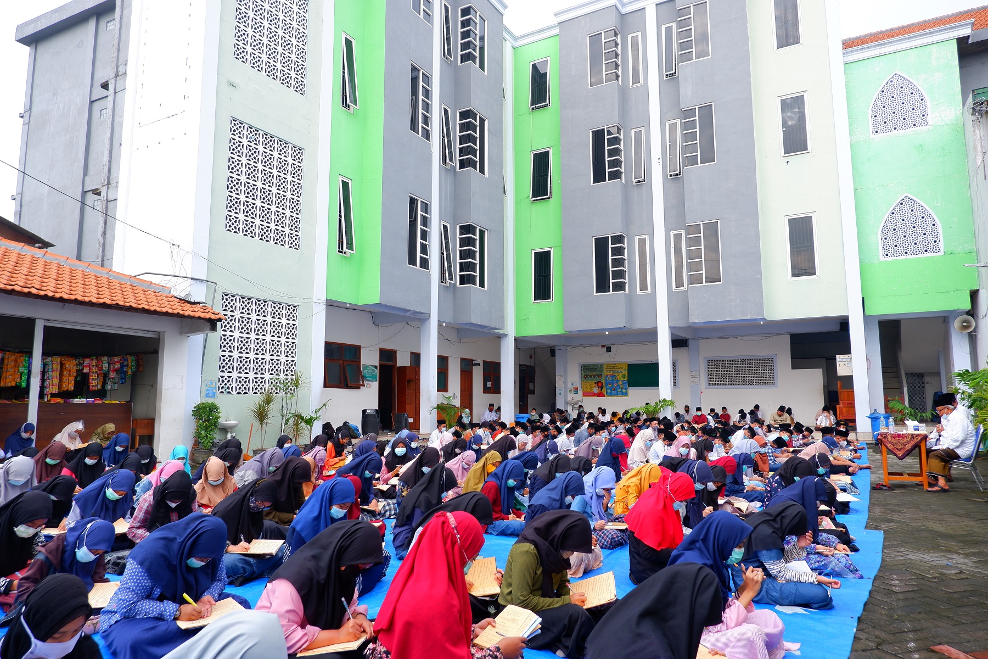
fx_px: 631
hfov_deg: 76.1
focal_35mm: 23
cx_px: 494
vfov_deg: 55.1
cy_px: 330
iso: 200
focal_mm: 15
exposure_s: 1/450
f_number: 3.5
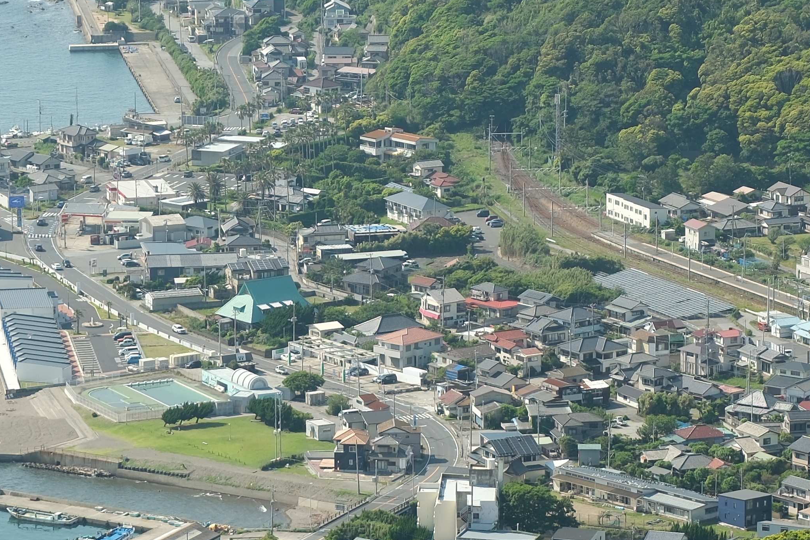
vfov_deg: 6.0
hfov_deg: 9.1
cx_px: 344
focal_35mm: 227
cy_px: 463
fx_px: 5106
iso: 160
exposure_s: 1/640
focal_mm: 50
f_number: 4.8
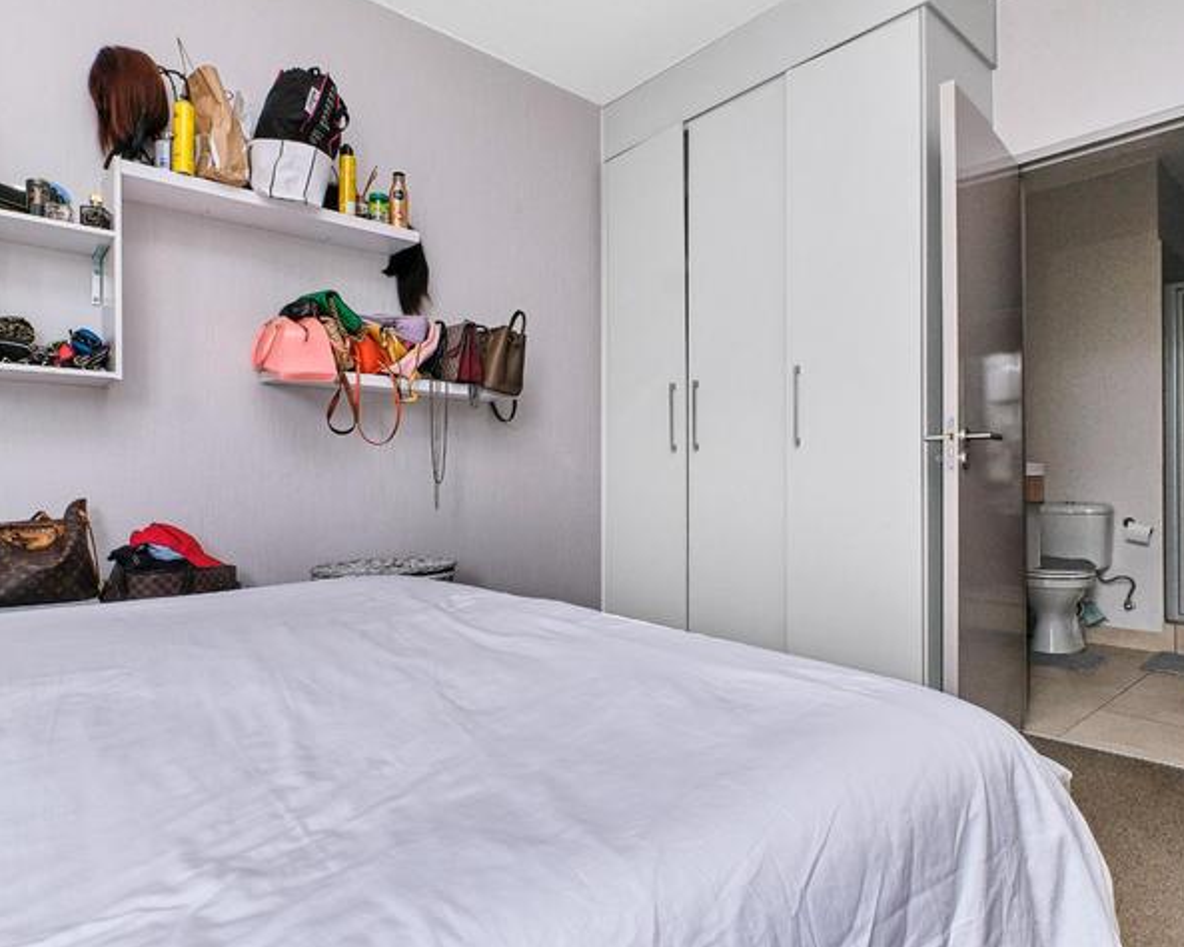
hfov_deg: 83.3
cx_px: 571
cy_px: 522
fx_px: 666
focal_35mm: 19
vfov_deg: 70.6
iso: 800
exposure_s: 1/100
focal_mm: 10
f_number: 10
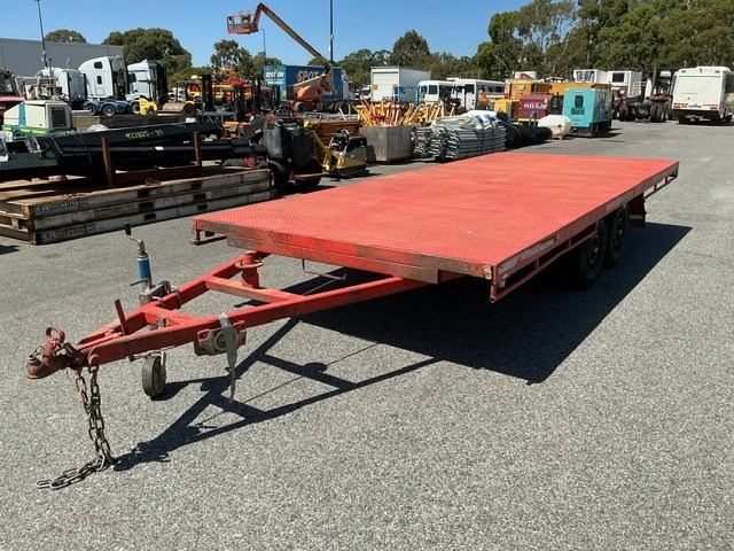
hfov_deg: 61.7
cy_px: 276
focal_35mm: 29
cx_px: 367
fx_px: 615
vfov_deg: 48.2
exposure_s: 1/1912
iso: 25
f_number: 1.8
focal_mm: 3
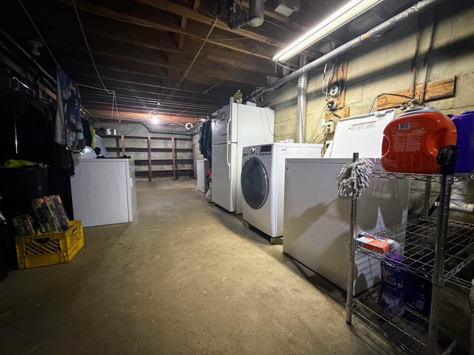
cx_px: 237
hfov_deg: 102.1
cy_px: 178
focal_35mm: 14
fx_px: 192
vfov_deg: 85.7
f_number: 2.2
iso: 1000
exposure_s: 1/40
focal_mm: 2.22
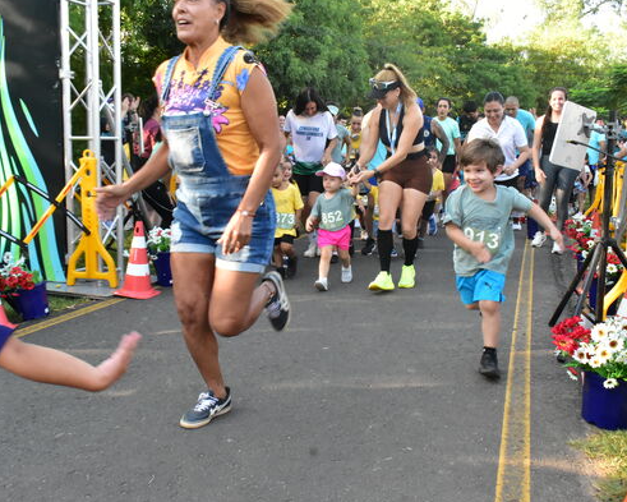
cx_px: 295
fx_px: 735
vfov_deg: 37.7
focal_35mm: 40
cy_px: 250
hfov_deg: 46.2
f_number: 14
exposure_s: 1/250
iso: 3200
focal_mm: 23
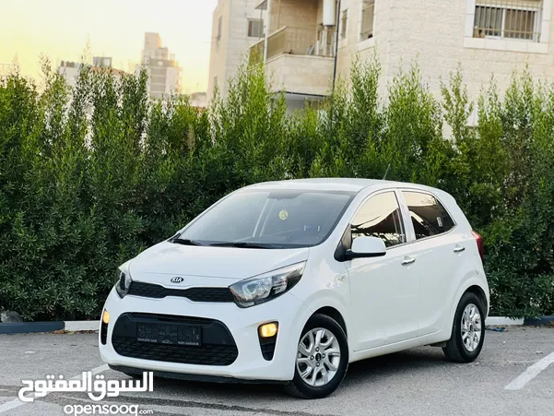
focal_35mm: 82
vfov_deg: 18.0
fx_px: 1313
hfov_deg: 23.8
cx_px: 291
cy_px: 218
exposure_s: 1/121
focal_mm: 9
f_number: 2.8
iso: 100
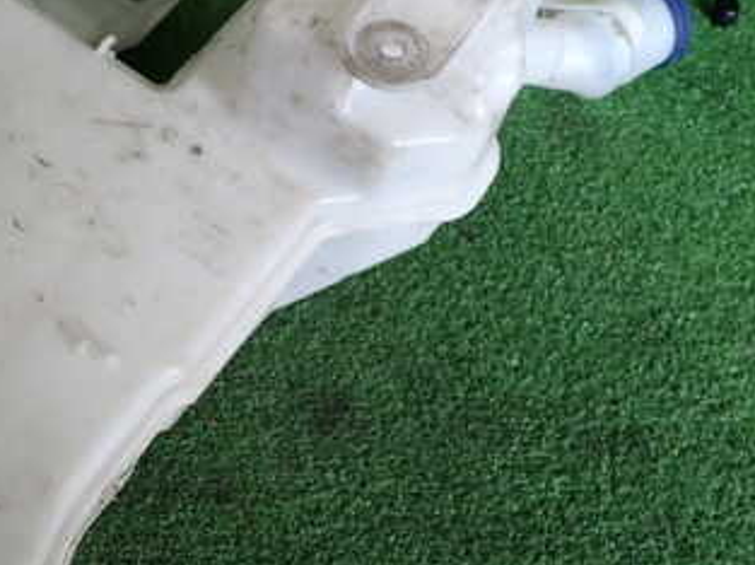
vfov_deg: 30.2
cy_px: 304
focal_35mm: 48
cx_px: 92
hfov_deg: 37.4
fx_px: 1046
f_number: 2.8
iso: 100
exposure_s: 1/80
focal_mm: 4.5
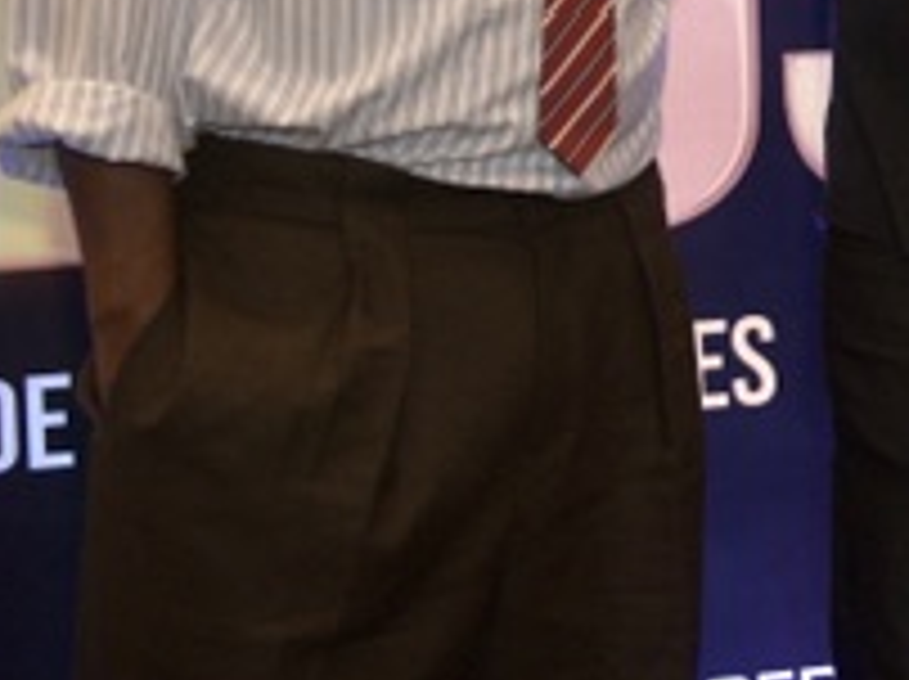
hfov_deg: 15.7
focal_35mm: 116
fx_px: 3042
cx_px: 1346
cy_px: -119
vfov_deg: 12.5
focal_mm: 38
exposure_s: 1/320
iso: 2500
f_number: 2.8
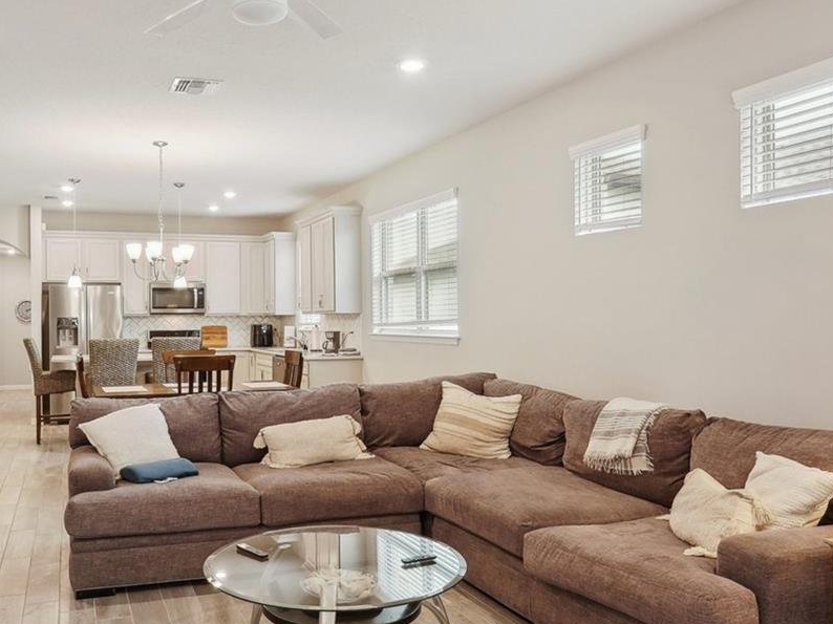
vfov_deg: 45.4
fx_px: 746
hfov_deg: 57.5
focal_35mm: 31
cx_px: 301
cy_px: 340
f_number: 8
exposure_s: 1/13
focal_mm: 16
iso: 400
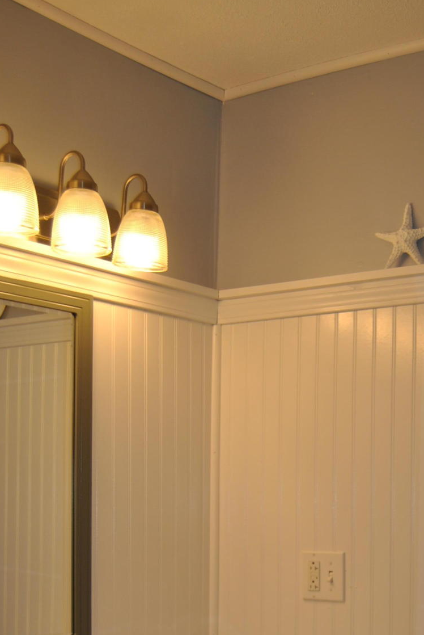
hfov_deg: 22.8
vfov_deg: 32.9
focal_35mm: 59
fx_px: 1040
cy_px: 514
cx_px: 310
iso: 100
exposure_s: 1/125
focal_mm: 22
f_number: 3.5
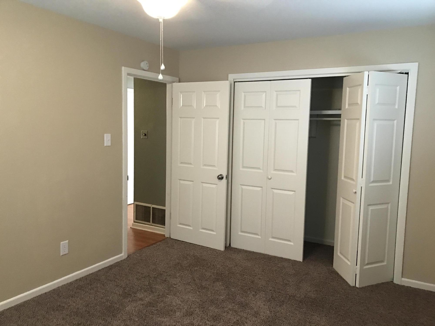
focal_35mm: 28
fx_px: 352
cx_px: 218
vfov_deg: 49.7
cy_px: 163
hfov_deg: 63.4
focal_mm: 3.99
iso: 100
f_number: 1.8
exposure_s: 1/11
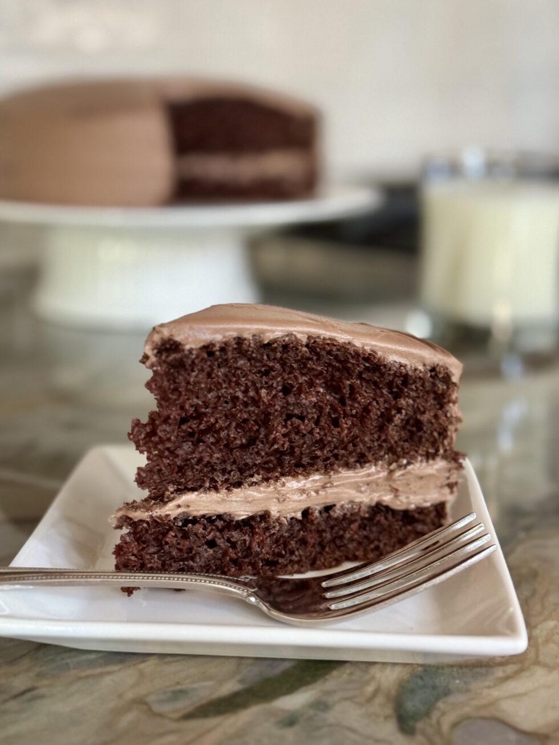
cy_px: 372
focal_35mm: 48
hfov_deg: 30.3
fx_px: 1034
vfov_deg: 39.7
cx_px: 280
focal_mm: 6.86
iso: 640
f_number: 1.78
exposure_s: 1/30
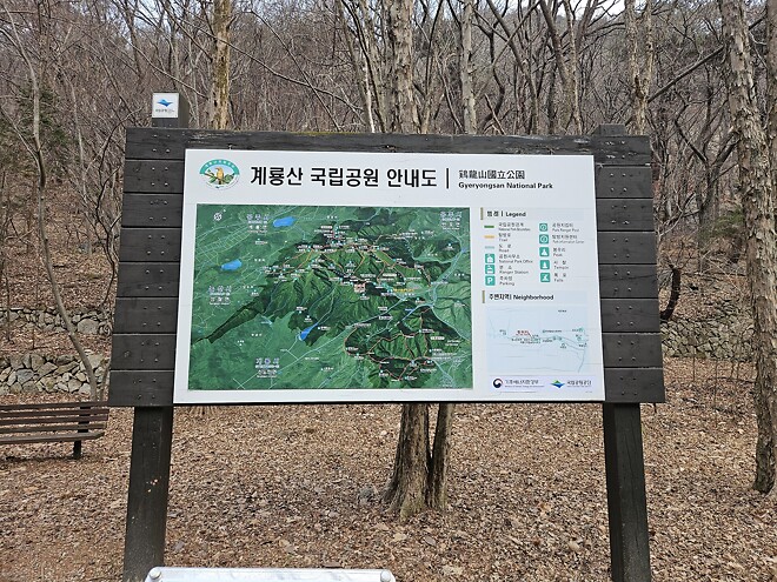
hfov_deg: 73.9
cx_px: 388
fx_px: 516
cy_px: 291
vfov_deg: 58.9
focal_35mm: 23
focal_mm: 5.4
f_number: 1.8
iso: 64
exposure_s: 1/207
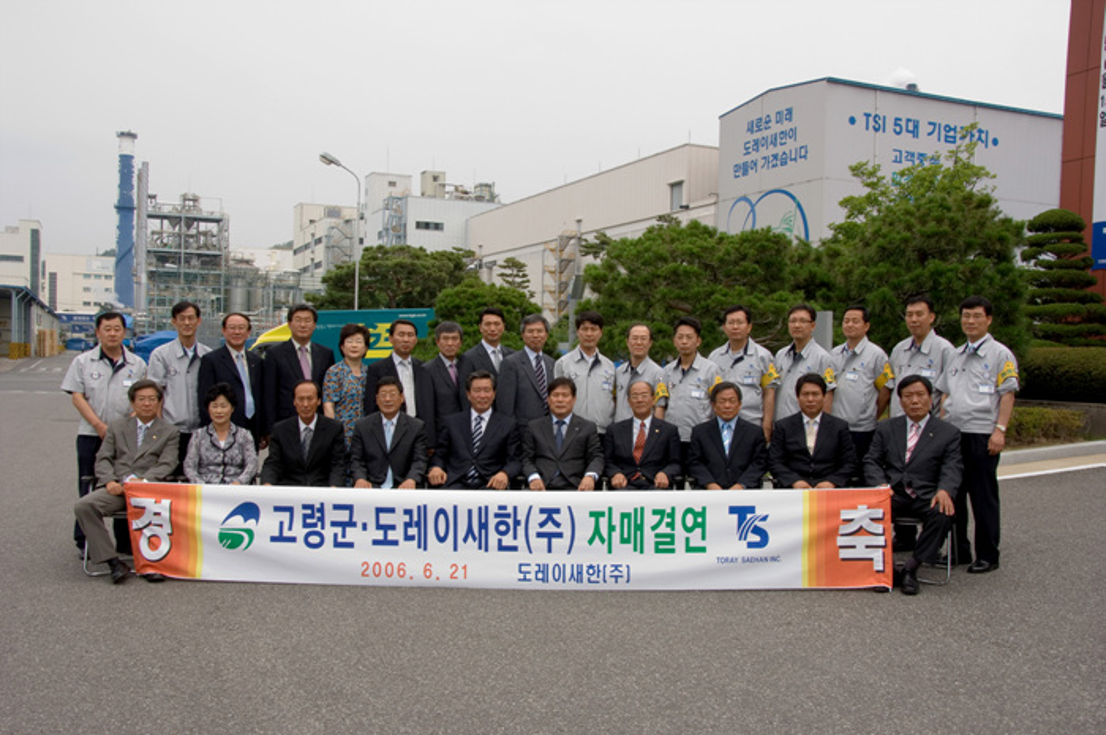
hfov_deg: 57.3
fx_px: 1013
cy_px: 368
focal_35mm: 33
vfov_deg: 39.9
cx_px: 553
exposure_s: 1/60
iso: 200
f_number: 13
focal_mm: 22
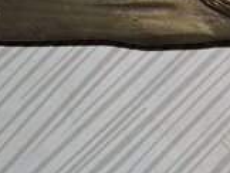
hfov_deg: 25.2
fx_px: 492
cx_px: 220
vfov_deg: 19.8
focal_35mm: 74
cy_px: 45
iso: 160
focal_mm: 4.65
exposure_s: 1/50
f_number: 1.8
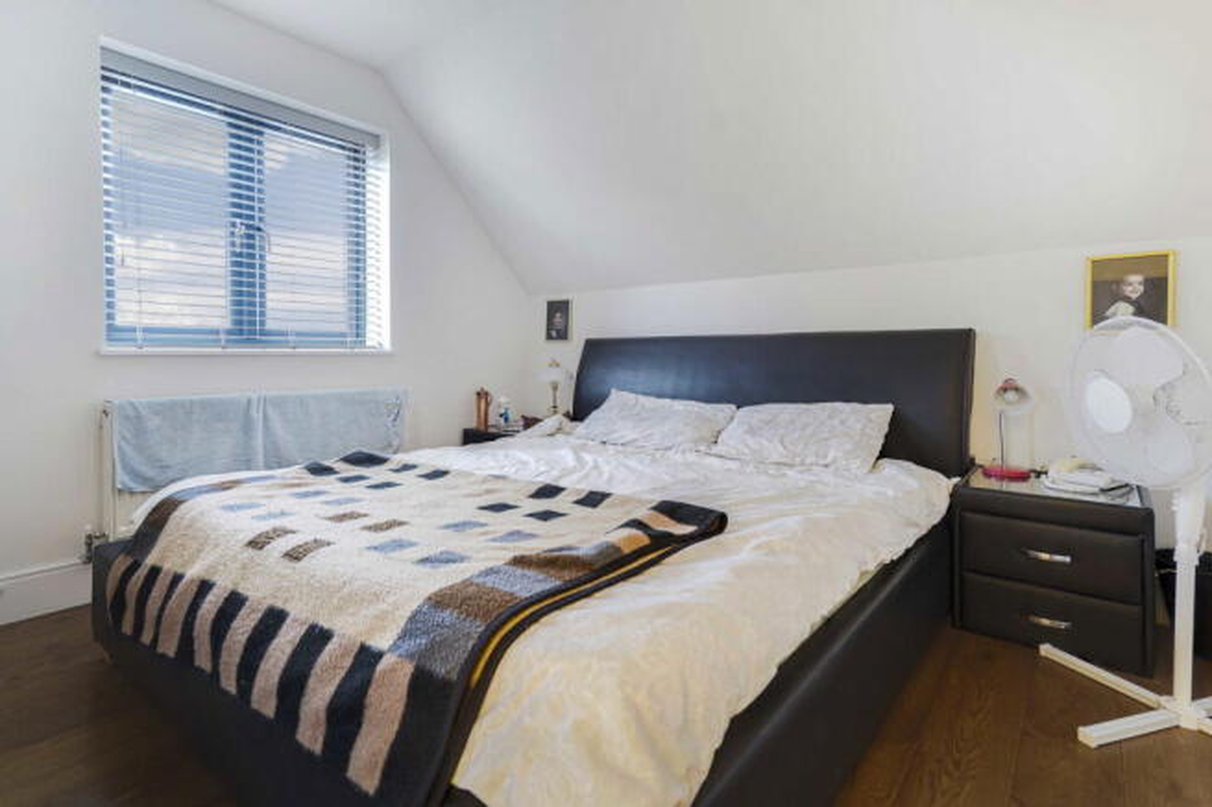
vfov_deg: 70.4
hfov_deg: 93.3
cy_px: 404
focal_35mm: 17
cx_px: 606
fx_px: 572
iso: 100
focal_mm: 17
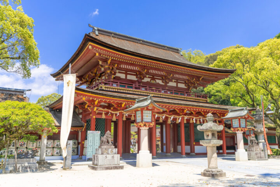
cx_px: 140
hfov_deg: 61.9
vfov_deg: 43.6
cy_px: 94
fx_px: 233
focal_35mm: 30
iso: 100
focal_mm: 30
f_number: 2.8
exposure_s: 1/1250
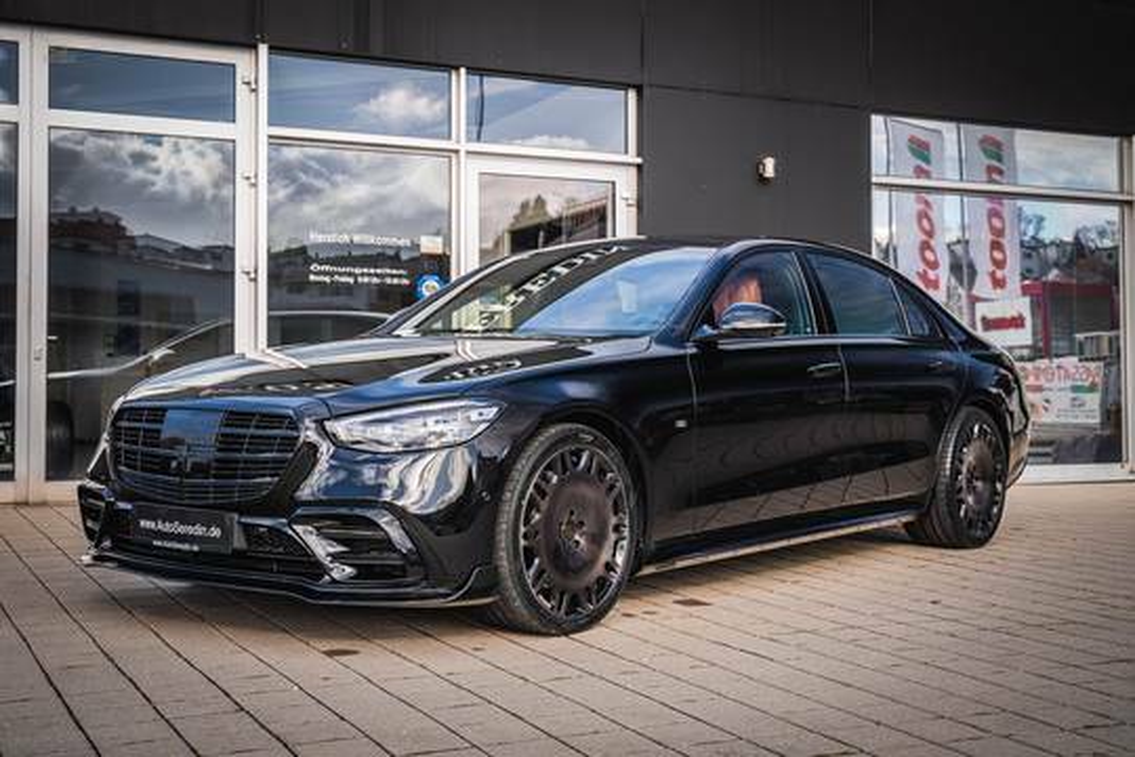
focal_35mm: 43
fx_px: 1356
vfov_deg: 31.2
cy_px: 378
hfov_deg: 45.4
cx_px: 568
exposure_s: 1/320
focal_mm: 43
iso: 500
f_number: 5
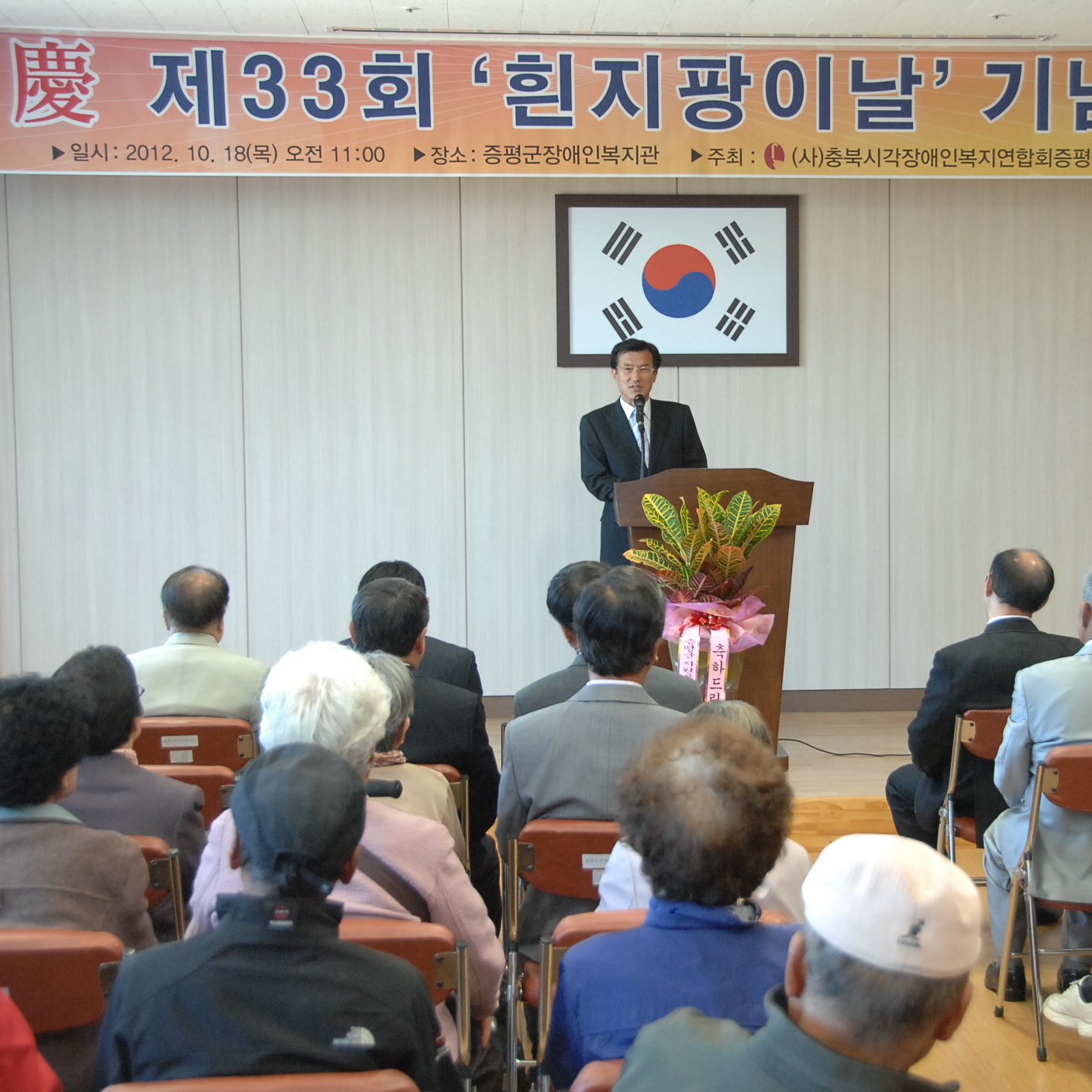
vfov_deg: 27.7
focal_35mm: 62
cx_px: 712
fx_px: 2213
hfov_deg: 27.6
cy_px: 545
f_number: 4.2
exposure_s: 1/30
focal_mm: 32
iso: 800
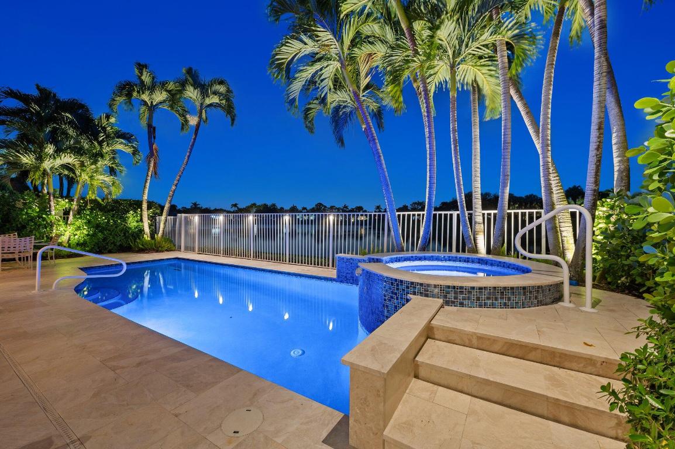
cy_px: 224
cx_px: 338
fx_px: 262
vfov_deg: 81.1
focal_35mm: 14
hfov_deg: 104.3
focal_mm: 14
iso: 200
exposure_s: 2
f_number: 8
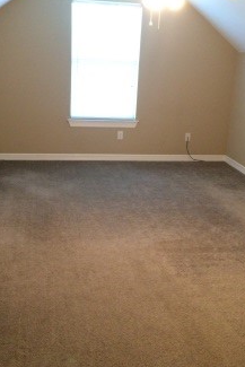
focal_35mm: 43
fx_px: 438
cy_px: 169
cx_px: 113
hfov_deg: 31.2
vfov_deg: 45.4
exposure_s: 1/30
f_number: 2.2
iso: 320
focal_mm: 4.12
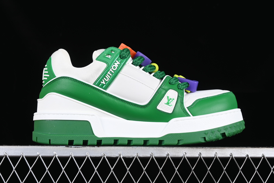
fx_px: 571
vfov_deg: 18.2
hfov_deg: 27.0
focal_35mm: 75
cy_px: 92
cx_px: 137
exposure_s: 1/80
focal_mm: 50
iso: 160
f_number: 7.1
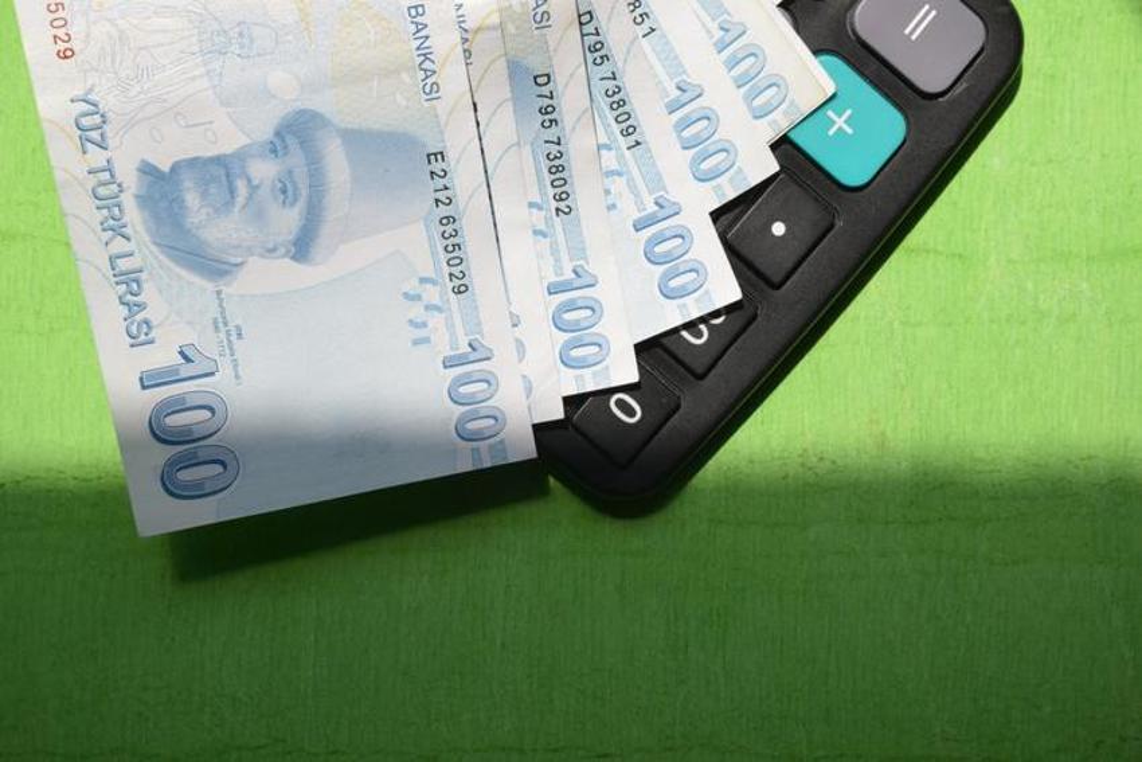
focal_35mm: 105
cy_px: 381
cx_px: 571
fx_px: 3331
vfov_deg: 13.0
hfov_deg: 19.5
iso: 400
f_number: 22
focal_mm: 105
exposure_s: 1/100
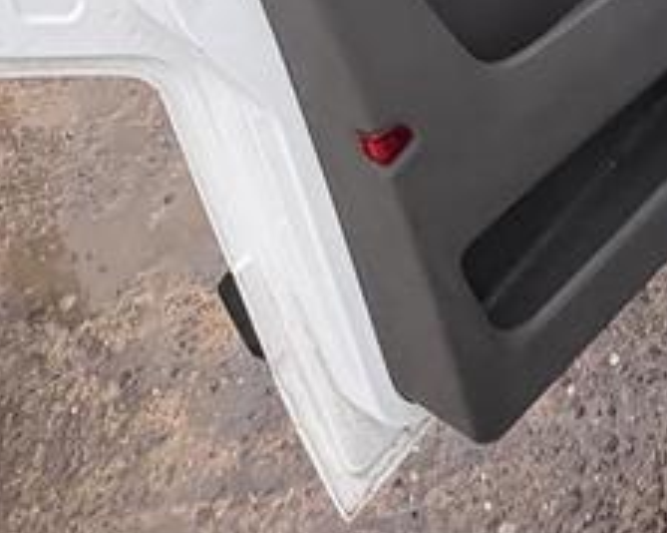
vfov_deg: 19.7
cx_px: 380
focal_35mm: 55
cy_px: -446
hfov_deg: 34.1
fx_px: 1085
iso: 250
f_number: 2.2
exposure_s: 1/82
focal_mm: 2.22
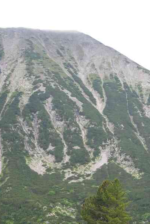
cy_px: 182
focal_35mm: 67
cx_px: 48
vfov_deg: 29.5
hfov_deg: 20.4
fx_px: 416
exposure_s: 1/50
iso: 1600
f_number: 5.6
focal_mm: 26.9
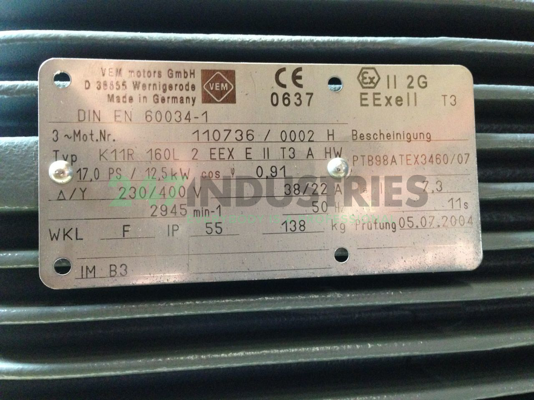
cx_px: 267
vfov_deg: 42.9
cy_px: 200
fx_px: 509
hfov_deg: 55.4
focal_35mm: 33
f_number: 2.4
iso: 500
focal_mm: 4.12
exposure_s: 1/15
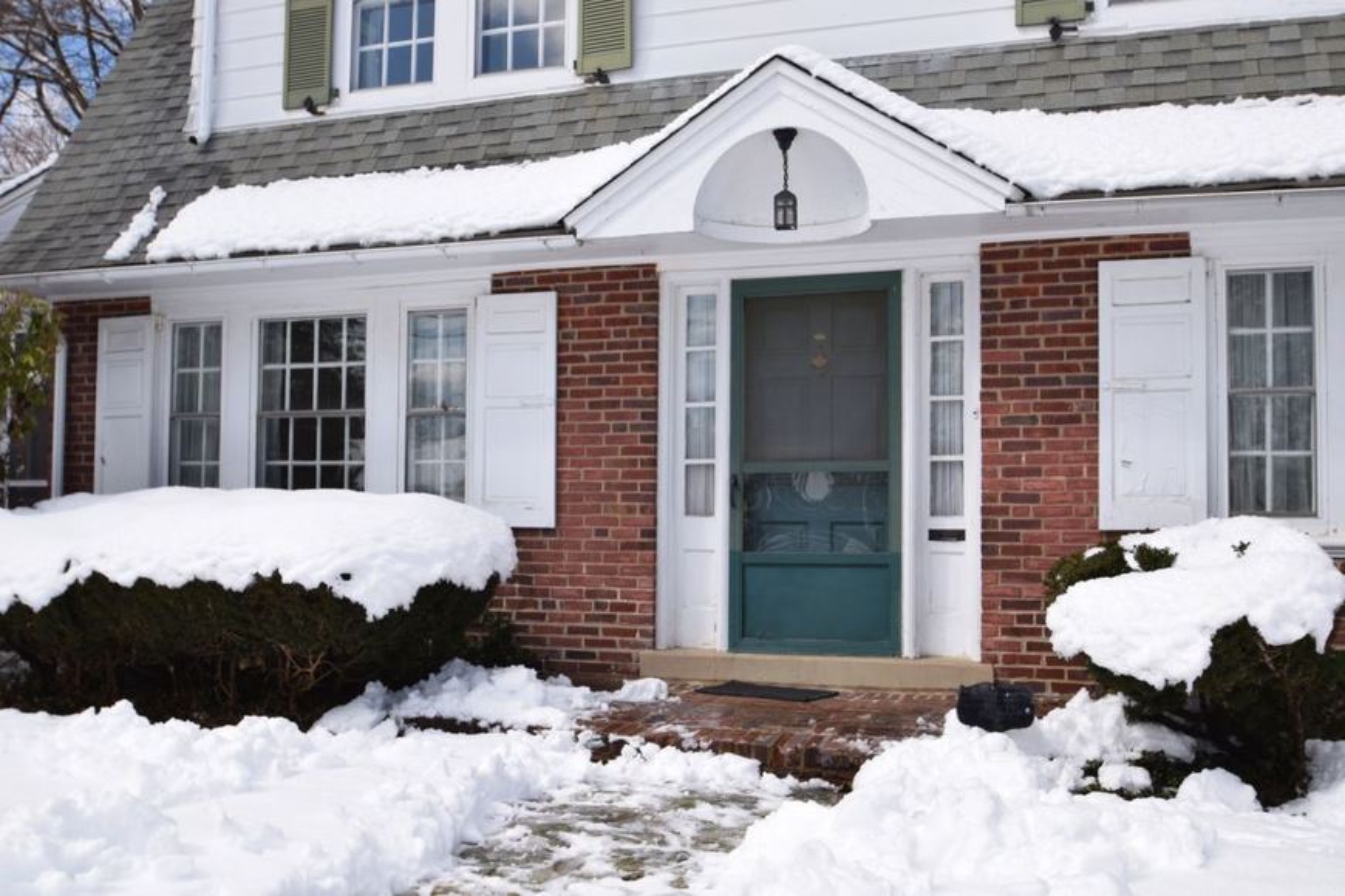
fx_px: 1345
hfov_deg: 53.1
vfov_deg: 36.9
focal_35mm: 36
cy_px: 448
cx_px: 672
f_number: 11
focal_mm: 24
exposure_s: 1/200
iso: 100
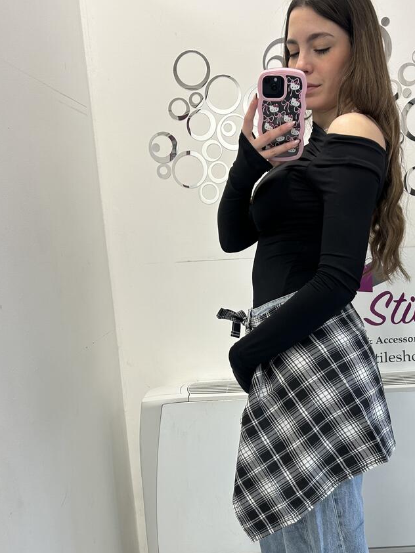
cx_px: 261
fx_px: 592
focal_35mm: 37
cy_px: 340
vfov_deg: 49.7
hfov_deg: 38.4
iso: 80
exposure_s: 1/100
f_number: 1.5
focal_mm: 5.7
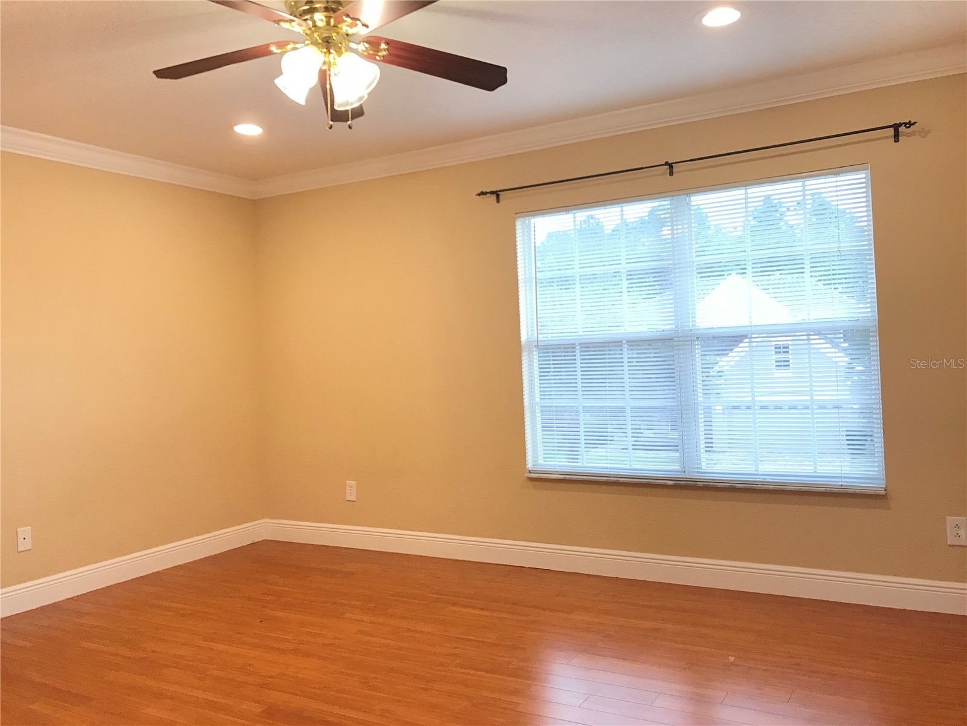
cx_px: 484
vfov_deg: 49.7
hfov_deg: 63.4
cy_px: 363
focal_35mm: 28
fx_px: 782
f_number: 1.8
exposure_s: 1/30
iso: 25
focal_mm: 3.99
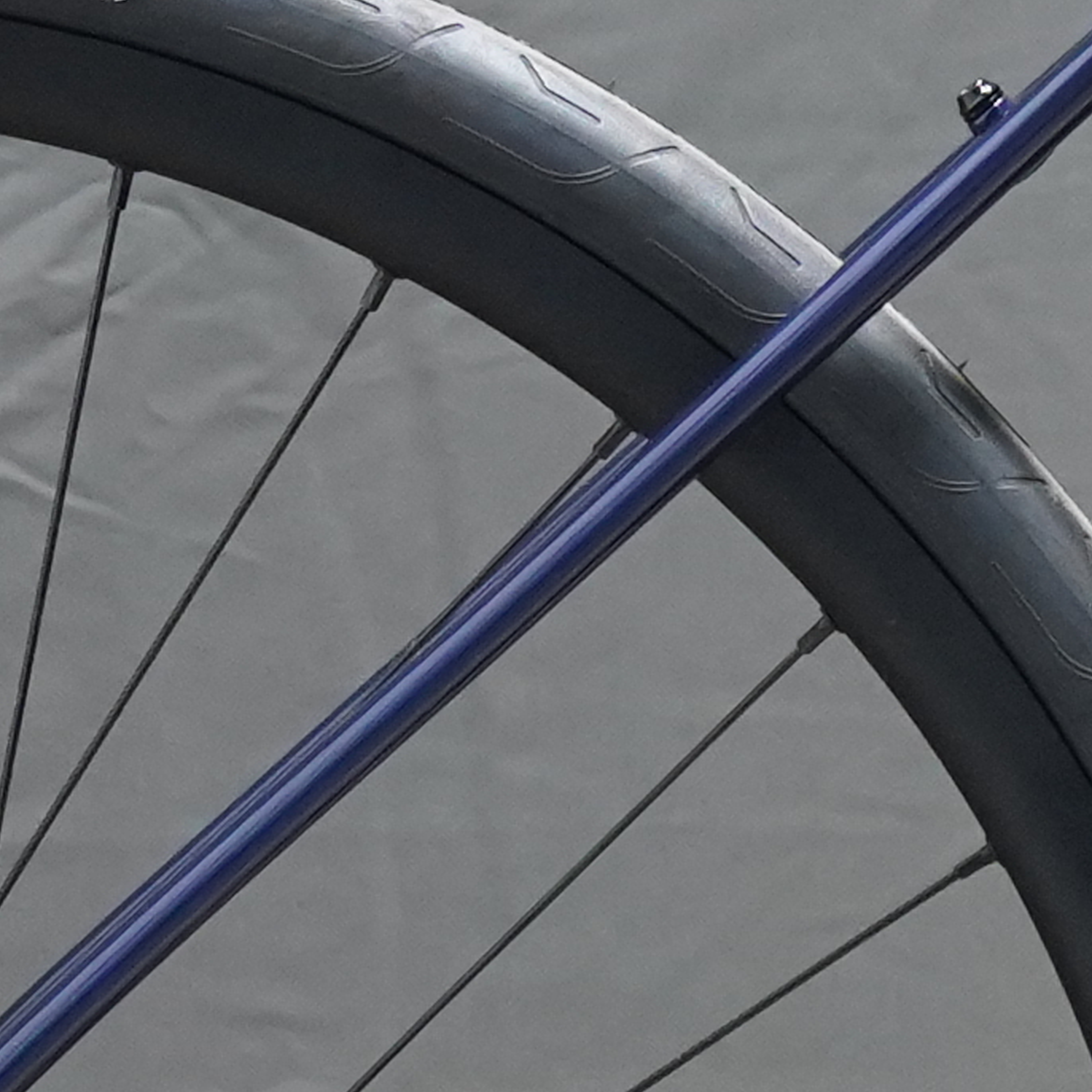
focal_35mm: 520
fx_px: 18559
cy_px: 403
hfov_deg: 3.3
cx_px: 2178
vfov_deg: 3.4
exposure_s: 1/160
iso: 2500
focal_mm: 70
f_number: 4
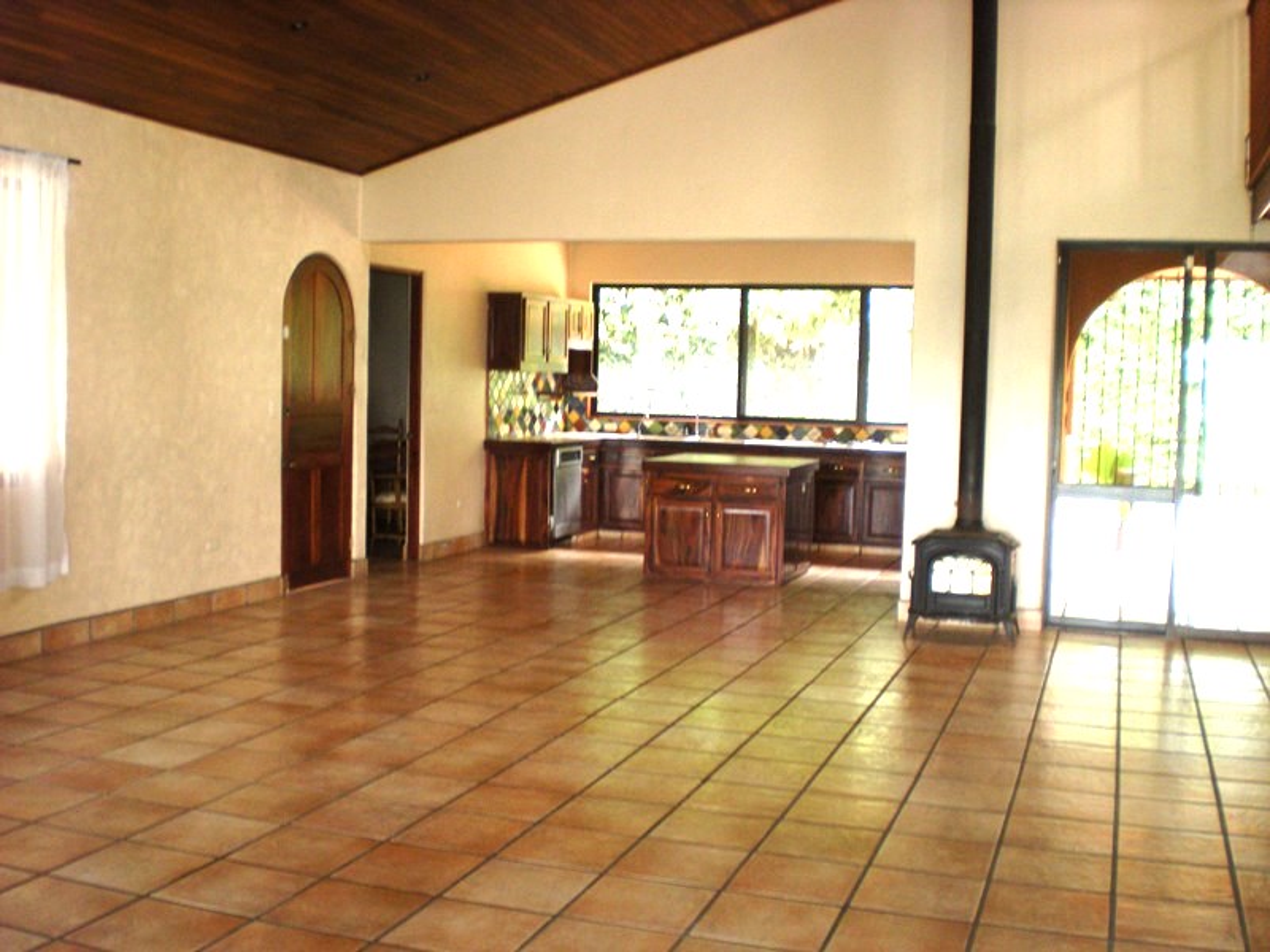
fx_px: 1394
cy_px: 476
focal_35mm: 38
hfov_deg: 49.0
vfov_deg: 37.7
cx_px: 635
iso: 269
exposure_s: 1/30
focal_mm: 6.3
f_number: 3.1
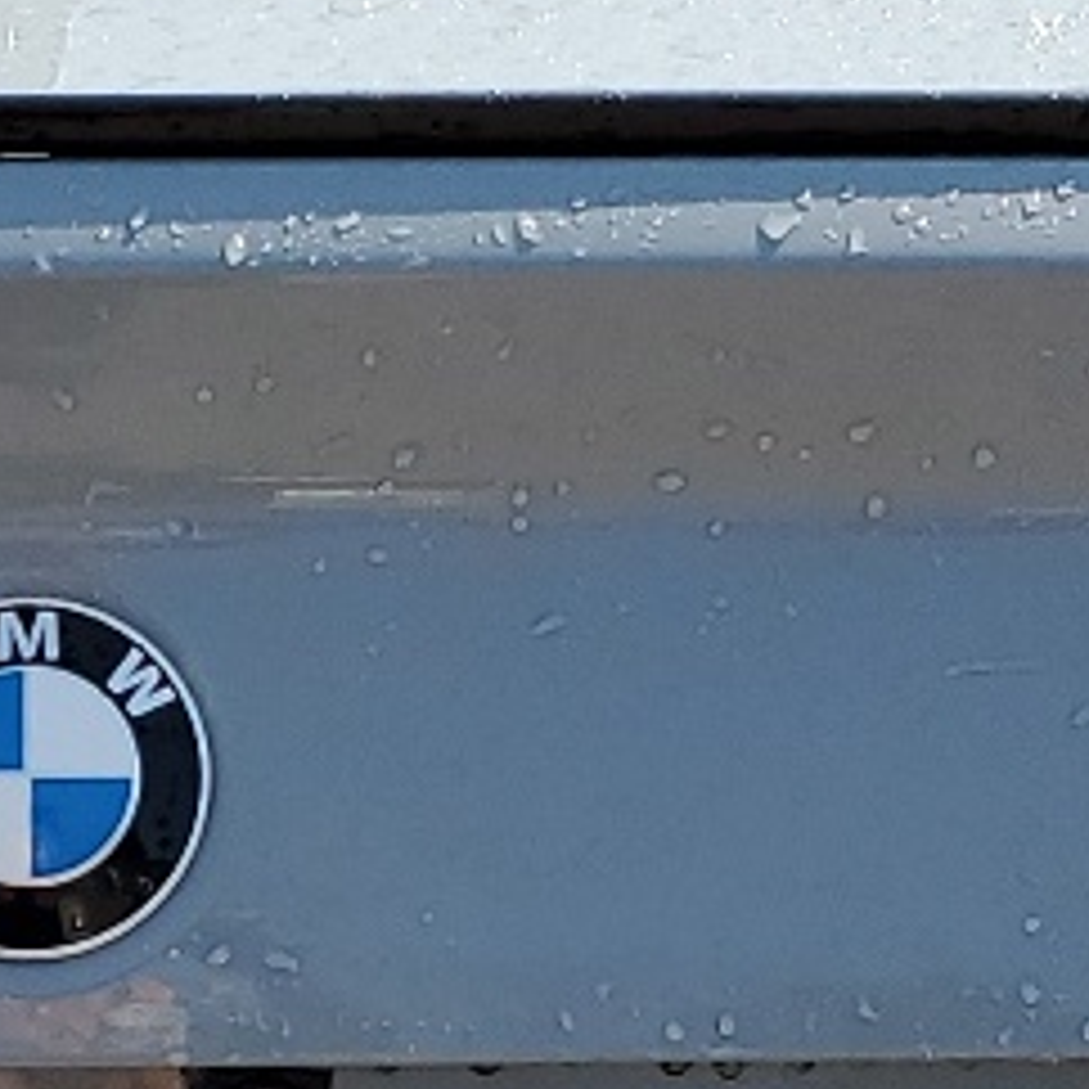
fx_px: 5410
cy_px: 981
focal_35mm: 152
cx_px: 72
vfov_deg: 11.4
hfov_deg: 11.4
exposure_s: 1/3333
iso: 50
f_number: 1.5
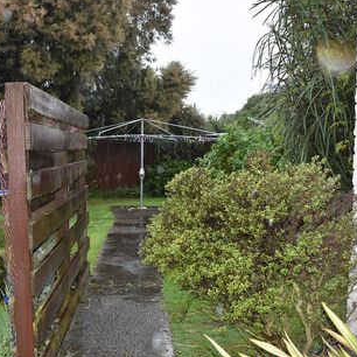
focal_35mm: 47
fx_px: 548
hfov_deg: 36.0
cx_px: 148
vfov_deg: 36.1
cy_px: 178
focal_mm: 24
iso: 250
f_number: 5.6
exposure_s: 1/125
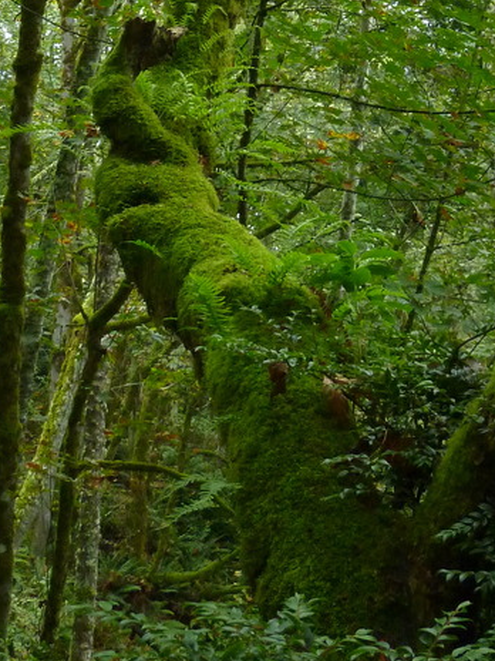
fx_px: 1316
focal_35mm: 69
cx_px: 303
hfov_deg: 21.3
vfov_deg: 26.8
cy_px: 13
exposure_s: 1/30
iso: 320
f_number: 3.3
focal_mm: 4.5
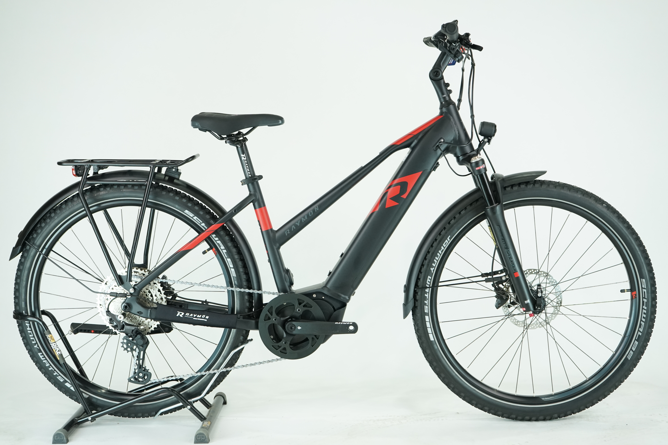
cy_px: 222
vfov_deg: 24.2
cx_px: 334
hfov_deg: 35.6
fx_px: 1039
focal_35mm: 56
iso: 1600
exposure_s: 1/200
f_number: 5.6
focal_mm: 56
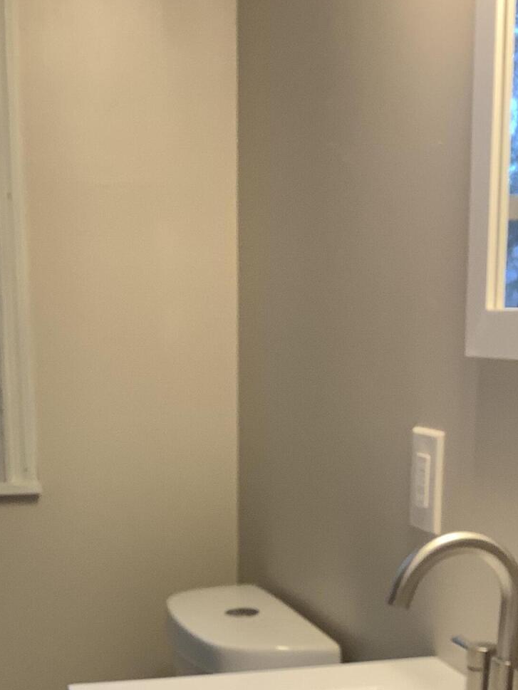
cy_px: 674
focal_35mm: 64
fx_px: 1277
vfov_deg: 28.6
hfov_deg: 22.8
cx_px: 177
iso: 64
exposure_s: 1/50
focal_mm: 3.3
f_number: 2.4
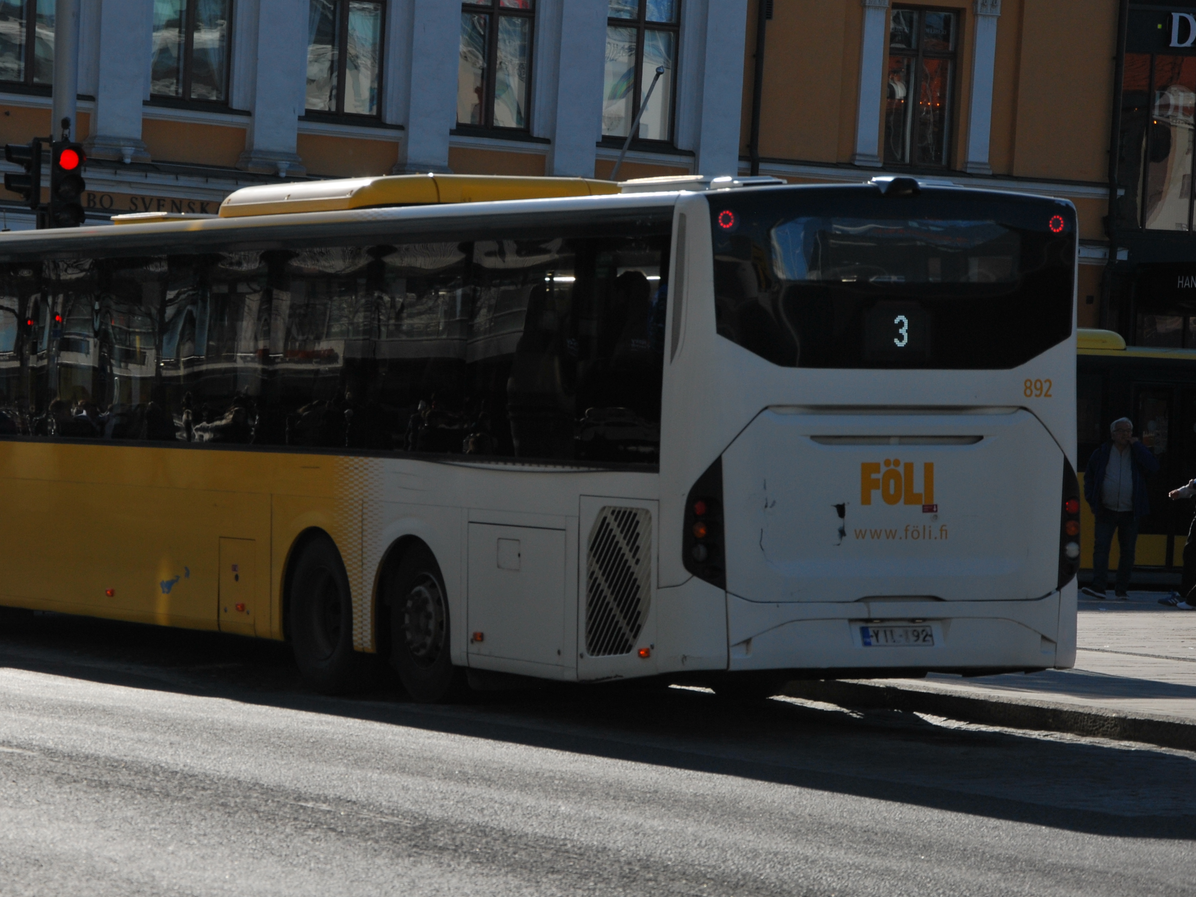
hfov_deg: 14.7
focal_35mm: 134
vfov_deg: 11.1
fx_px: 4630
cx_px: 436
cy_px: 445
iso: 200
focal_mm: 70
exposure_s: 1/1250
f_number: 9
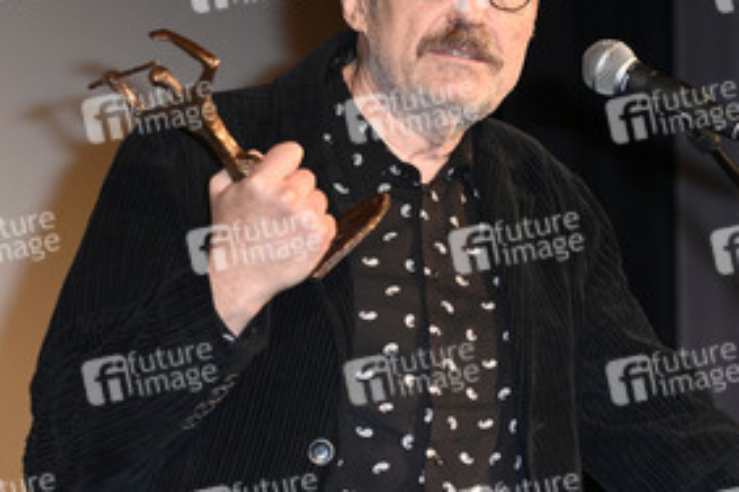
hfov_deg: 8.6
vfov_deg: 5.7
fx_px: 4926
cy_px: 178
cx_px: 447
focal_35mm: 240
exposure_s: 1/125
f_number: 5.6
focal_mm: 150
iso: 2000
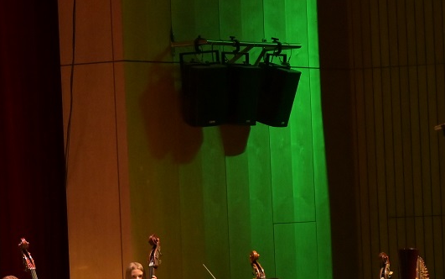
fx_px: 2462
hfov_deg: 10.2
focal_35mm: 203
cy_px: 218
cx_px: -27
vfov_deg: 6.5
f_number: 4
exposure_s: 1/750
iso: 4500
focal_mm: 70
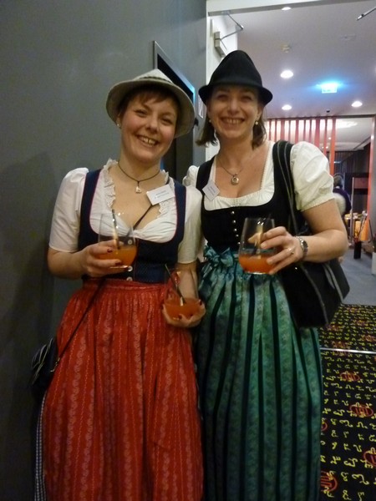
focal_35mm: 25
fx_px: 362
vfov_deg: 69.4
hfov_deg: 54.9
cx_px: 188
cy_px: 250
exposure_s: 1/8
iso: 800
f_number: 3.3
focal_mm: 4.1
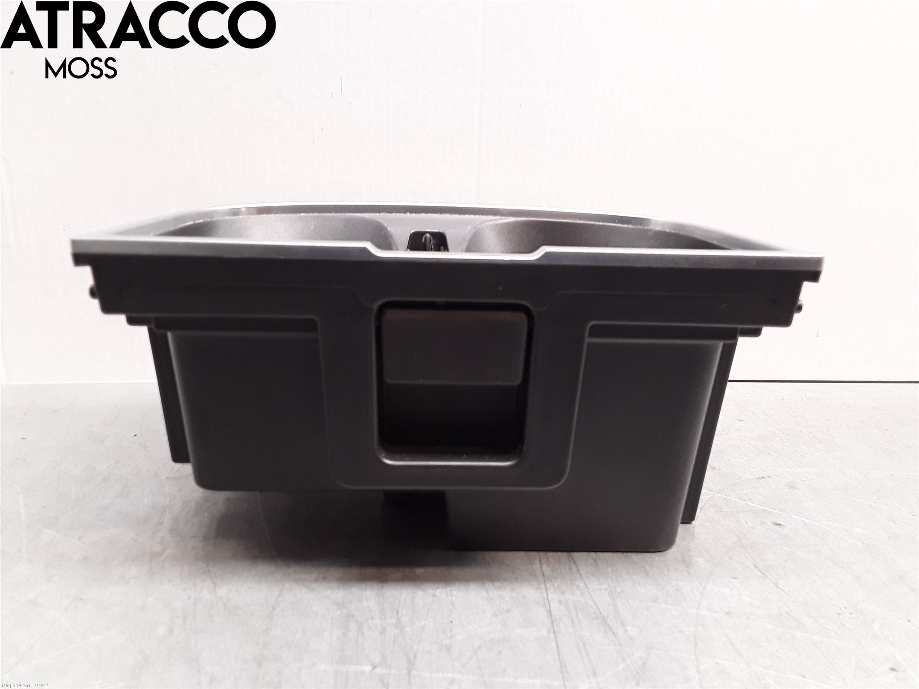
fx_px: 743
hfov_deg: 63.4
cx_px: 460
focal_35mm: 28
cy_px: 344
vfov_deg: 49.7
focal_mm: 2.91
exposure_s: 1/50
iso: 100
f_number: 1.9
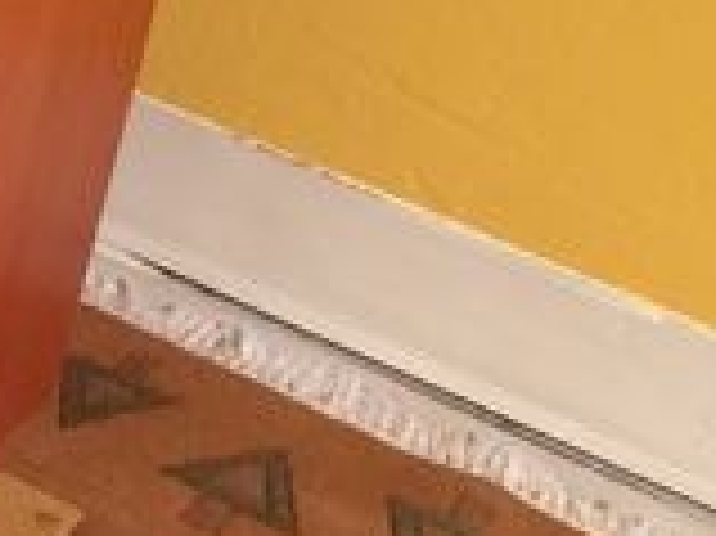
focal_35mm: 170
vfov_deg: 8.7
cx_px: -635
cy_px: 29
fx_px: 3514
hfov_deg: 10.8
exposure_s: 1/30
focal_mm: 4.12
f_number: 2.2
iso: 100
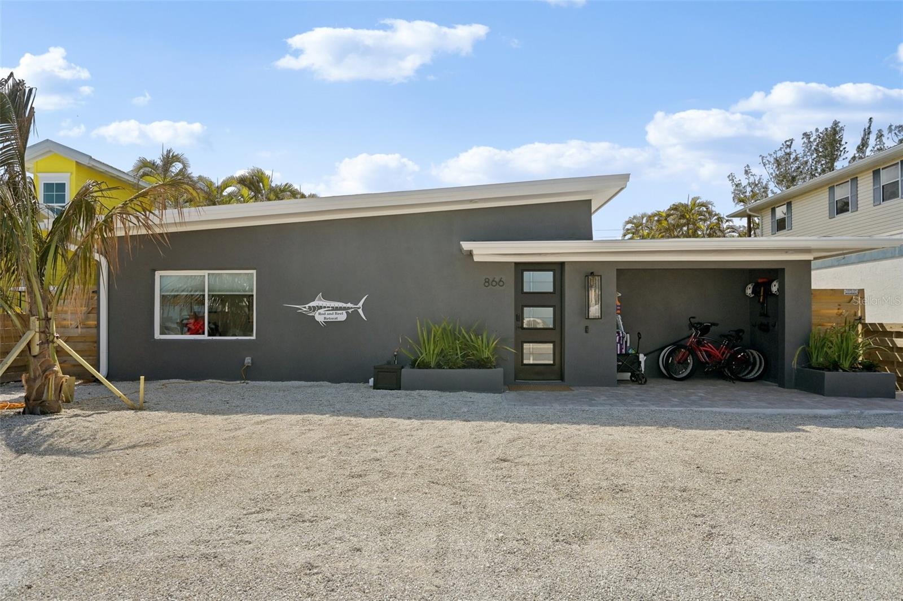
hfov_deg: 78.6
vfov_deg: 57.2
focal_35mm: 22
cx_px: 452
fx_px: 552
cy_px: 300
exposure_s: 1/1600
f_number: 8
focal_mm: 22
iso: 400
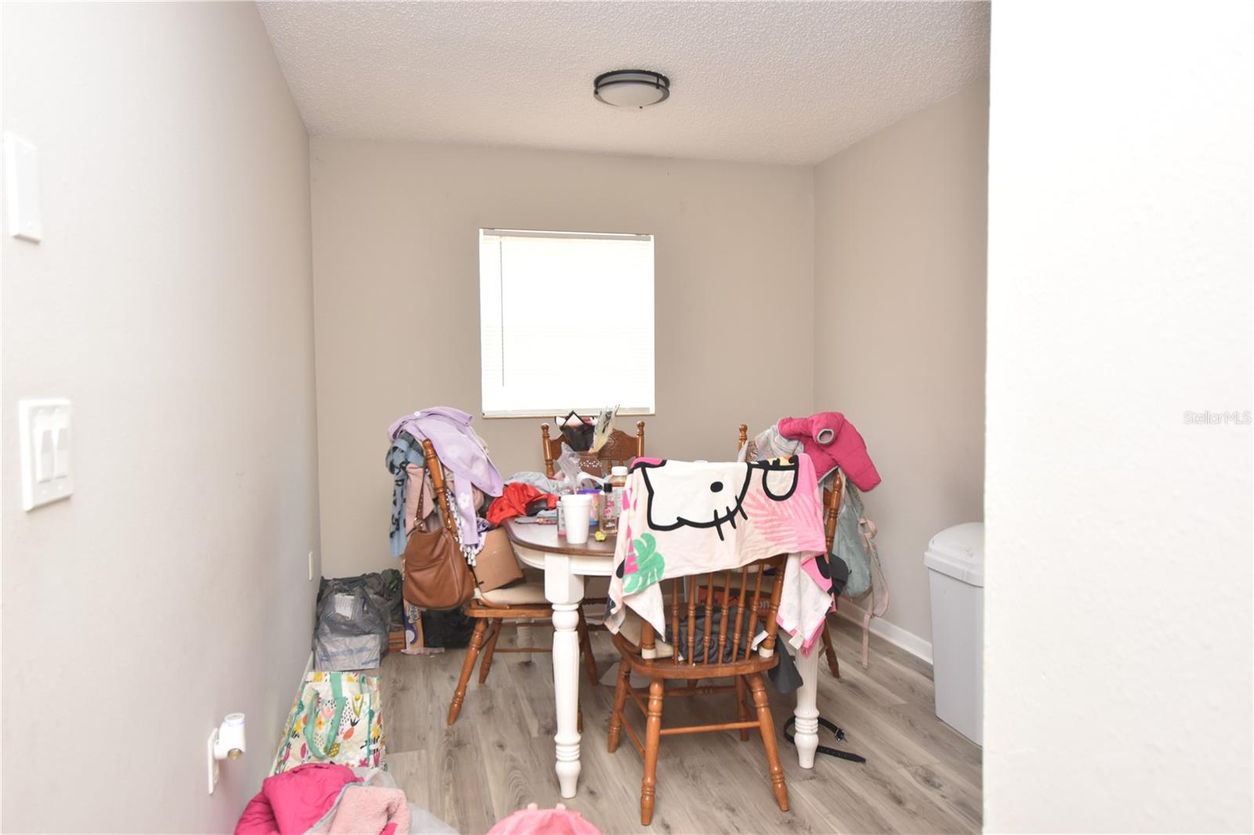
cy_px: 418
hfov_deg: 73.8
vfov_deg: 53.1
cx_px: 627
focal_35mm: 24
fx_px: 836
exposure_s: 1/60
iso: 500
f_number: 4
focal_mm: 16
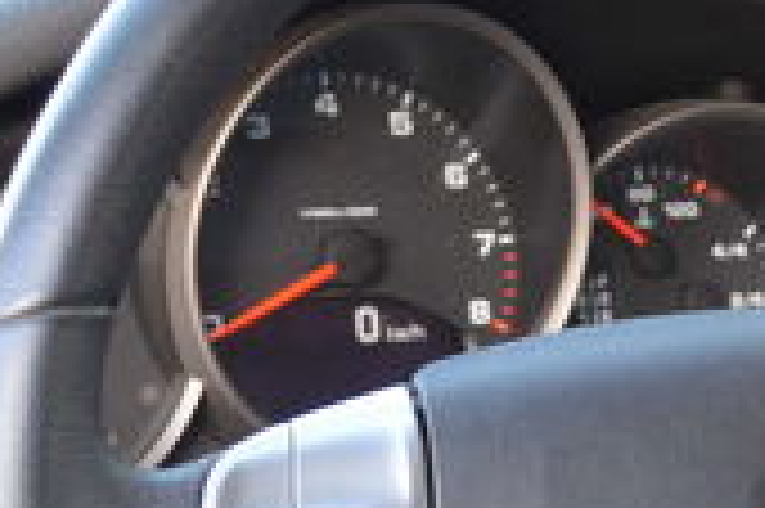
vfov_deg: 7.8
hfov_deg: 11.5
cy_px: 346
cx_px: 850
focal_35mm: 176
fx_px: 3736
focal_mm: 26
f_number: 4.2
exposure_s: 1/60
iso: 640
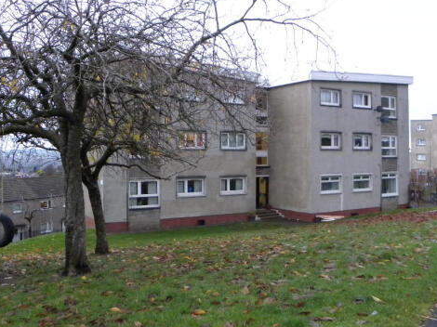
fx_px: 454
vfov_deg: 39.6
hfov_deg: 51.3
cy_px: 144
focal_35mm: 36
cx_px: 199
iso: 400
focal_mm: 5.2
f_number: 2.8
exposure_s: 1/40.3
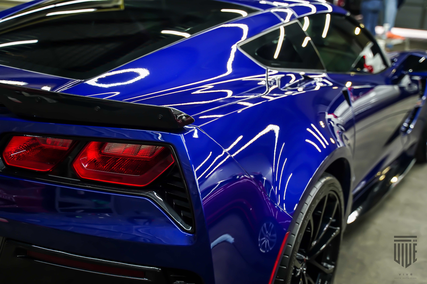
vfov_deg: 27.5
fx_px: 581
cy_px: 142
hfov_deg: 40.3
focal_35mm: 49
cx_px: 214
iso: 640
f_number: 2.8
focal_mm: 49
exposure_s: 1/40
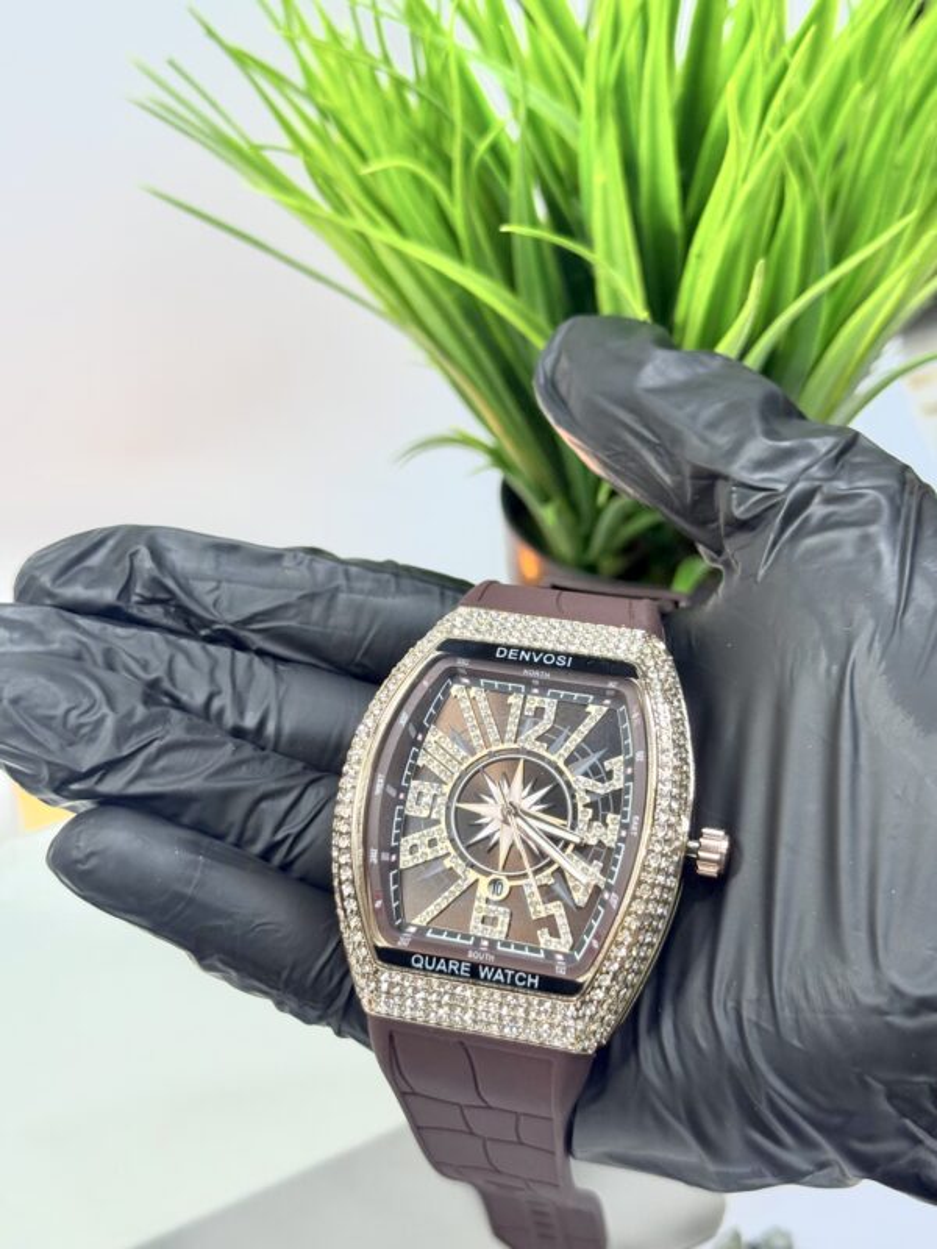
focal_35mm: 48
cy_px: 624
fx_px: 1732
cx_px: 468
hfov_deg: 30.3
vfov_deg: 39.7
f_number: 1.78
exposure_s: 1/100
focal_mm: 6.76
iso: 80
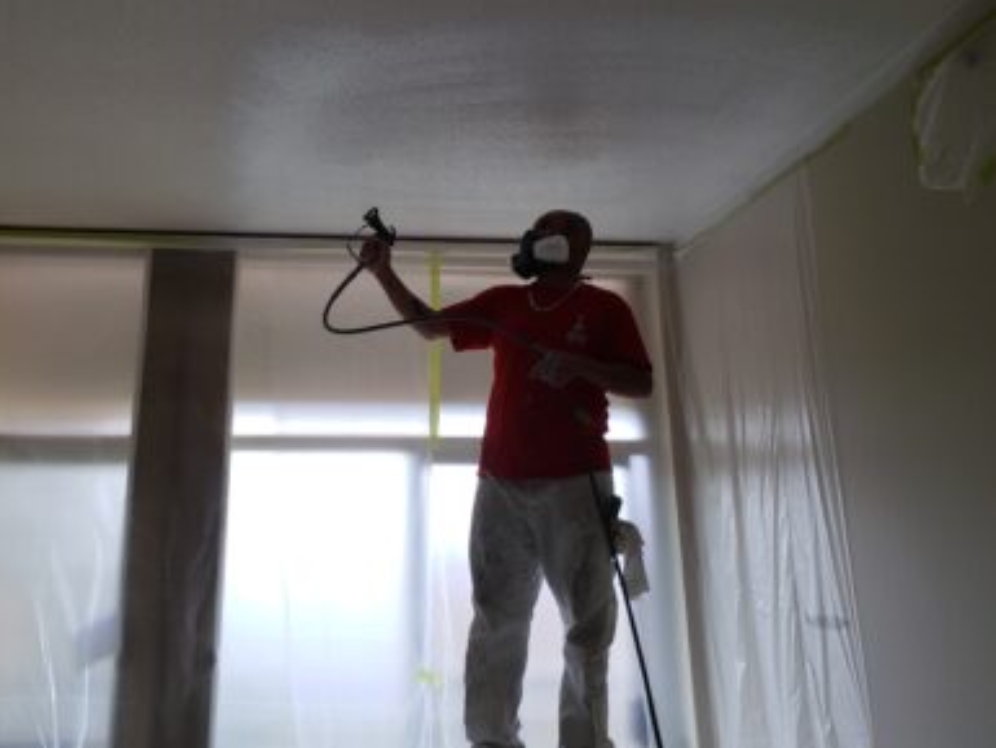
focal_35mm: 36
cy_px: 248
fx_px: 1036
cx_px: 348
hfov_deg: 50.6
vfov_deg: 39.2
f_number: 2.4
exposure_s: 1/120
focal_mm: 4.3
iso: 64
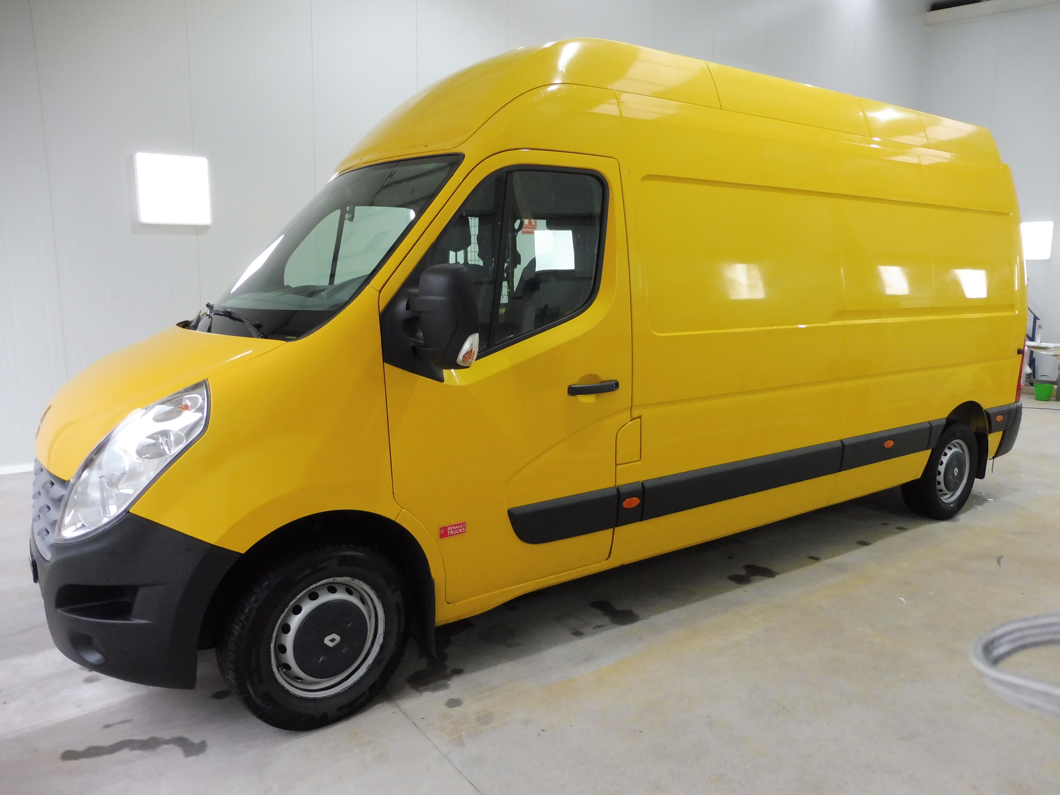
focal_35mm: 24
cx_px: 530
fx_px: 735
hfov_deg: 71.6
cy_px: 398
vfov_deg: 56.8
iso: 400
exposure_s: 1/60
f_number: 3.3
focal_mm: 4.3
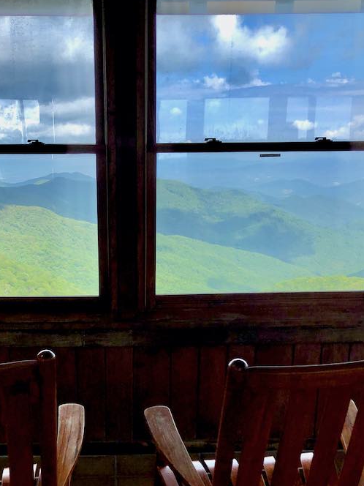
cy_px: 357
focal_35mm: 45
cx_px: 133
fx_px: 631
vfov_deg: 41.0
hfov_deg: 32.0
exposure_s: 1/539
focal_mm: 3.99
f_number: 1.8
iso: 20
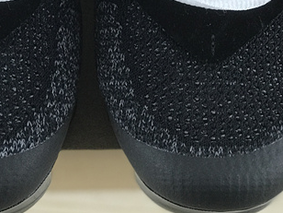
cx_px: 96
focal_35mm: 137
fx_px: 1120
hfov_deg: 14.4
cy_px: 47
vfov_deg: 10.8
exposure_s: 1/50
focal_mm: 6.6
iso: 100
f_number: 2.8
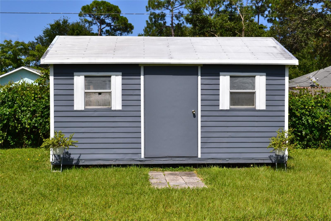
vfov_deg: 29.8
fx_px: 414
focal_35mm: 45
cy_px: 110
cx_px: 166
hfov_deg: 43.6
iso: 320
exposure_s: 1/500
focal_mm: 30
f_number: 11
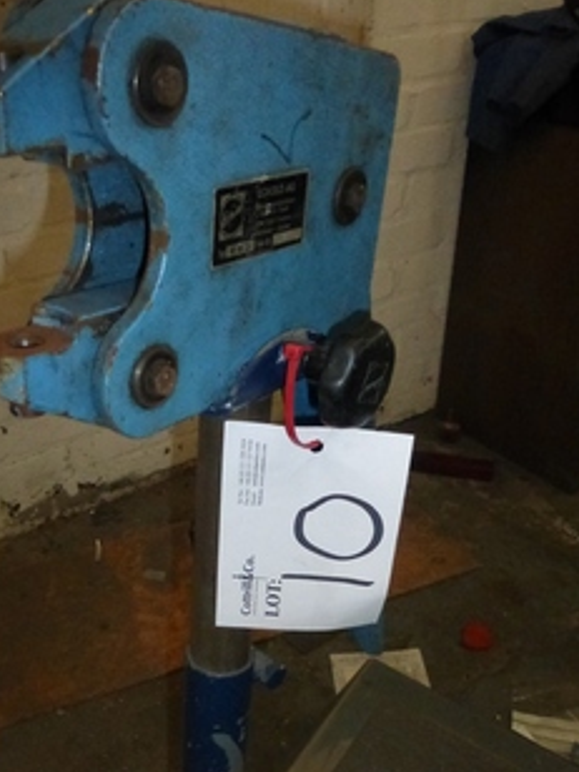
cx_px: 258
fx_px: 870
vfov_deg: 46.4
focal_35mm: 39
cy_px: 566
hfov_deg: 36.8
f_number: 3.3
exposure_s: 1/8
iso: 800
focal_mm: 4.3
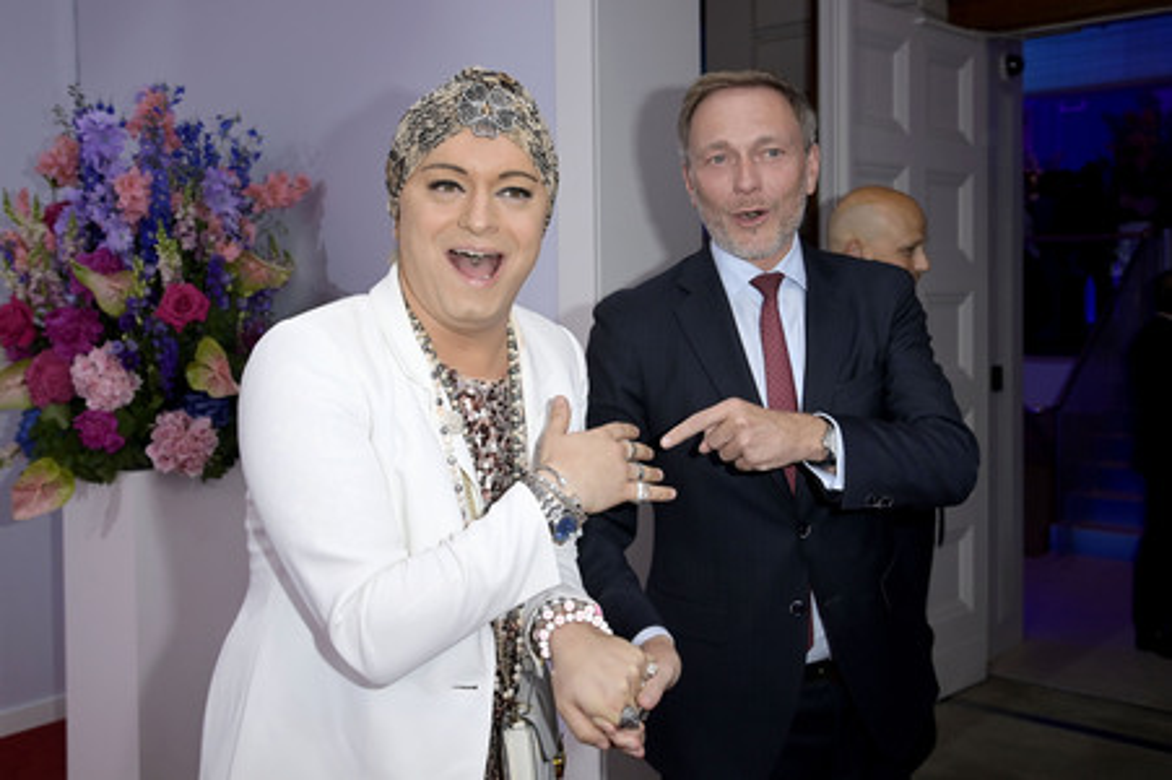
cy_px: 390
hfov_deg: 60.3
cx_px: 586
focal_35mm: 31
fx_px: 1008
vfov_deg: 42.3
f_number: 5.6
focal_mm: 31
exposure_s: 1/250
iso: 800
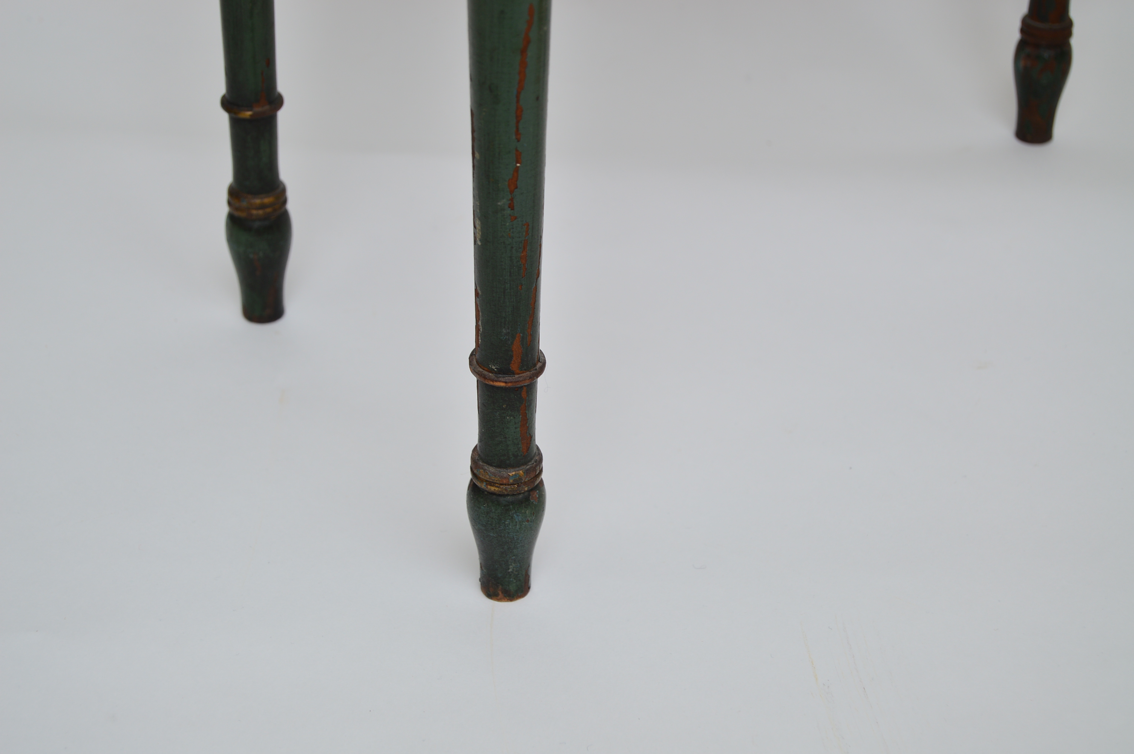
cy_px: 377
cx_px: 567
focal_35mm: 82
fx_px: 2596
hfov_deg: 24.6
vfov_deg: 16.5
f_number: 5.6
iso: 100
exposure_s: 1/100
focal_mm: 55
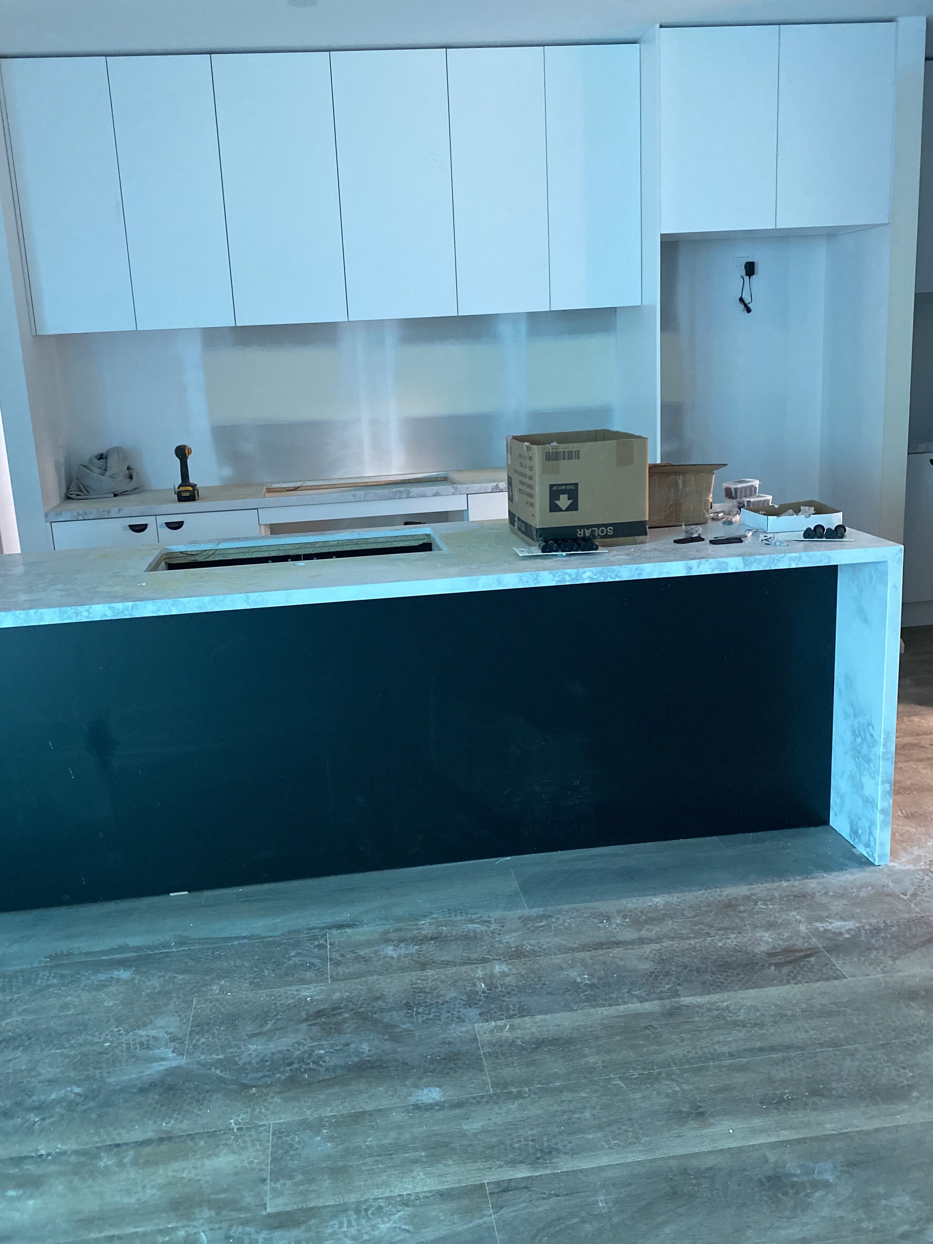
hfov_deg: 48.2
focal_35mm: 29
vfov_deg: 61.6
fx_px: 1042
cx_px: 422
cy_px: 593
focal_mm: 4.25
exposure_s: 1/60
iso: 400
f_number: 1.8
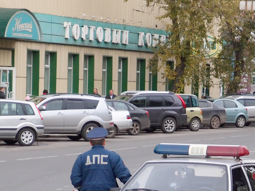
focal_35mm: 195
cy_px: 153
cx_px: 186
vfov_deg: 7.6
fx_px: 1436
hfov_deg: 10.1
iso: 125
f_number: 2.5
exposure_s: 1/800
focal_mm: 24
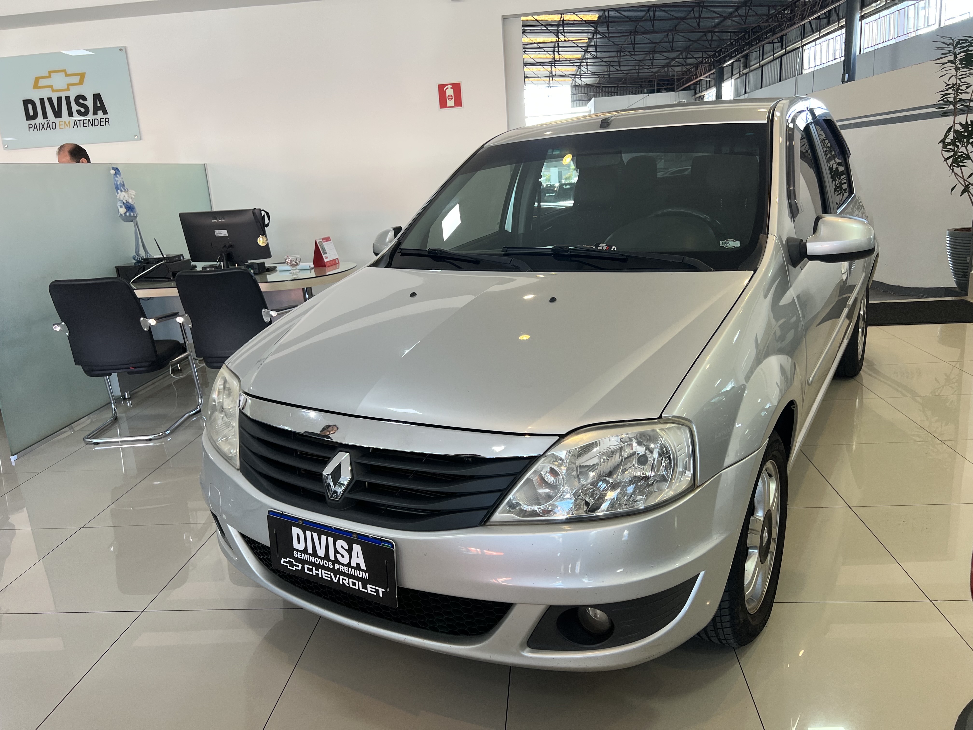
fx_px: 731
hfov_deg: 67.3
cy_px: 365
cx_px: 486
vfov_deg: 53.1
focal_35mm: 26
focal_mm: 5.7
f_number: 1.5
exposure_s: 1/120
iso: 80
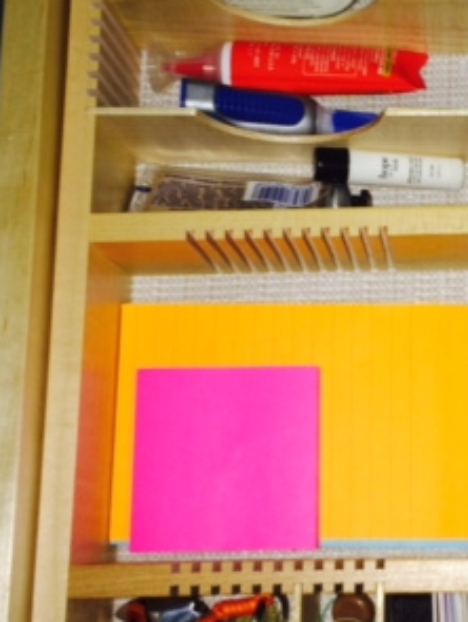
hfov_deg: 21.8
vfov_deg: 29.8
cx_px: 472
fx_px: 1169
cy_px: 310
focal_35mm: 65
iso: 40
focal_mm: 4.12
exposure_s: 1/30
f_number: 2.2
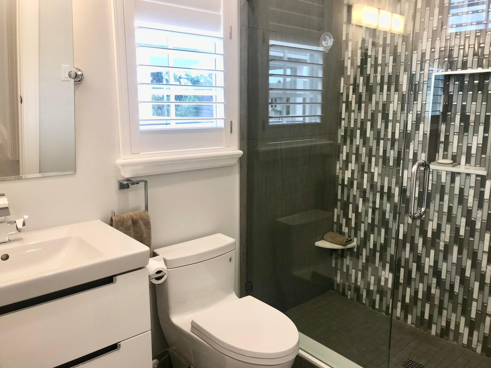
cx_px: 246
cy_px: 184
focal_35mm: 28
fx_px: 397
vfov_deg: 49.7
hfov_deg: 63.4
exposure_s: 1/40
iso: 25
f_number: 1.8
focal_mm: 3.99
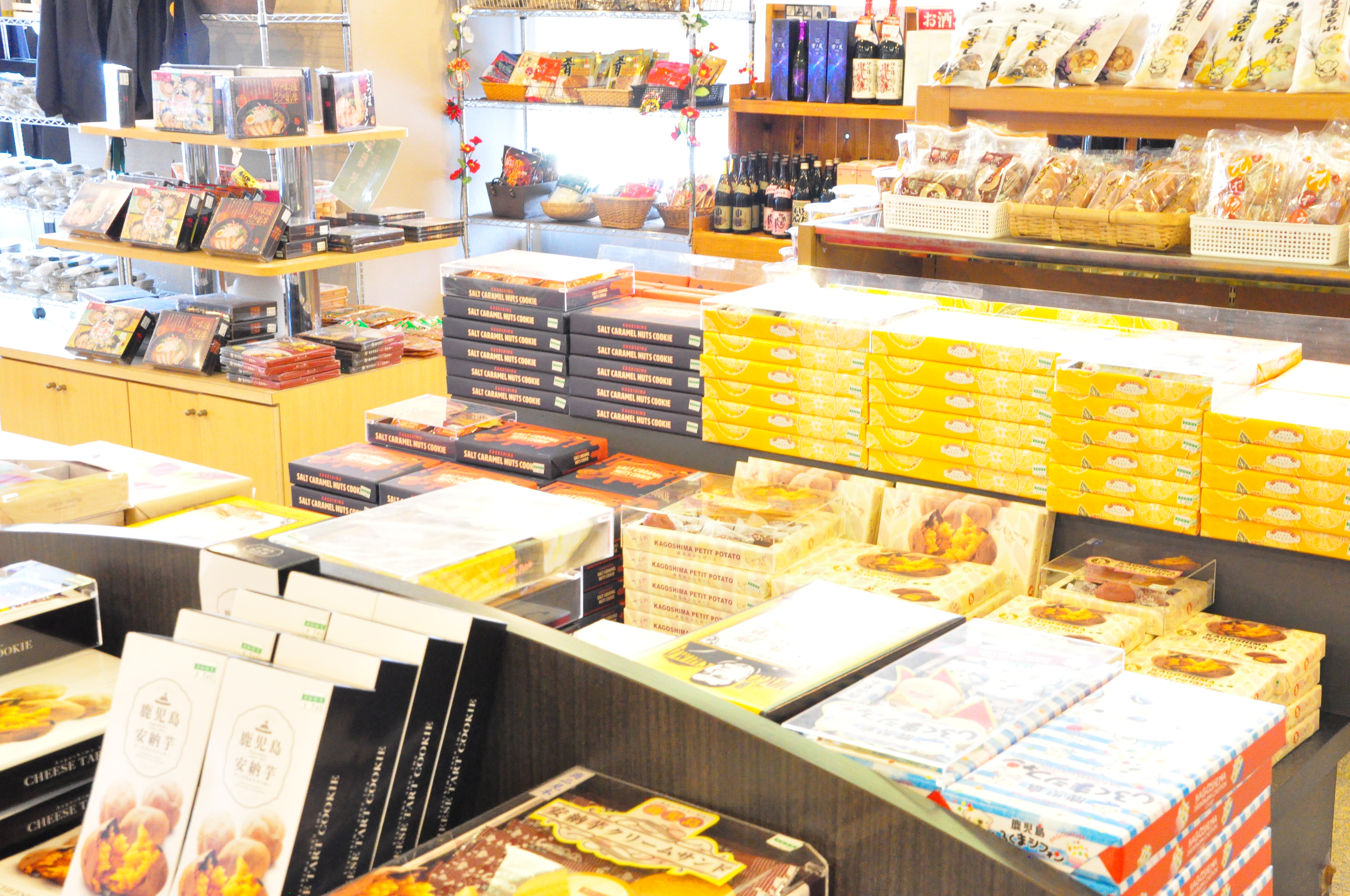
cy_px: 448
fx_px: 1910
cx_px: 675
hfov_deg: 38.9
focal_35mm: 51
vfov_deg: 26.4
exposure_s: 1/8
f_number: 11
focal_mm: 34
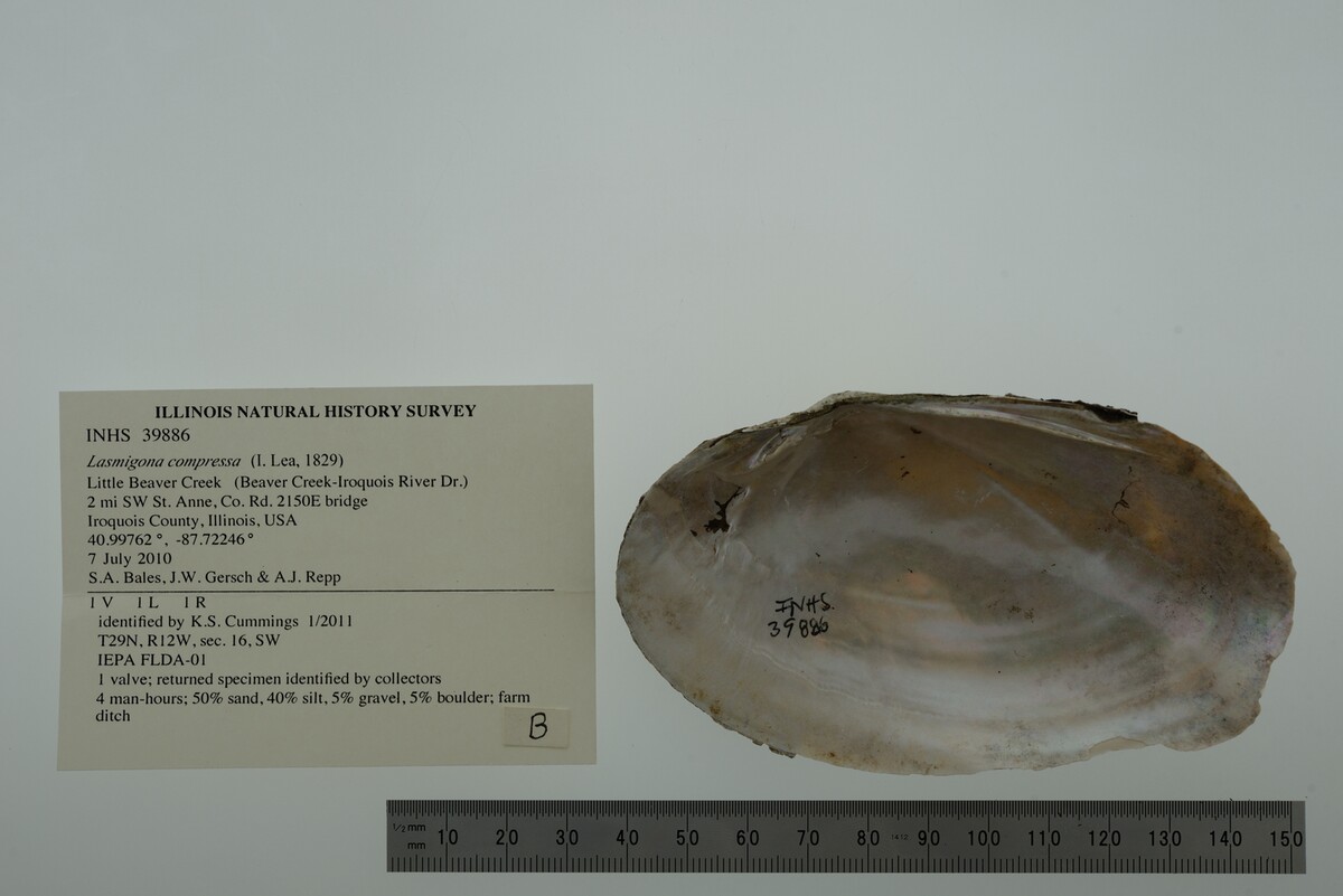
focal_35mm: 60
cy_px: 448
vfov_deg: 22.6
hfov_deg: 33.4
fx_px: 2239
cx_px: 672
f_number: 10
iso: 100
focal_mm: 60
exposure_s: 1/160
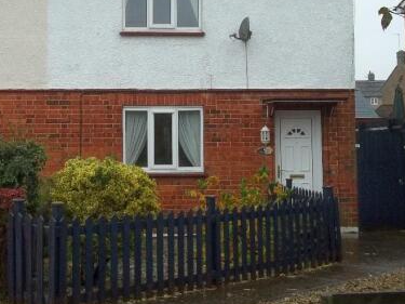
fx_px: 655
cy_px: 101
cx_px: 107
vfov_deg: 25.9
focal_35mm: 56
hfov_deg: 33.7
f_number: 3.1
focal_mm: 6.5
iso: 160
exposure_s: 1/50
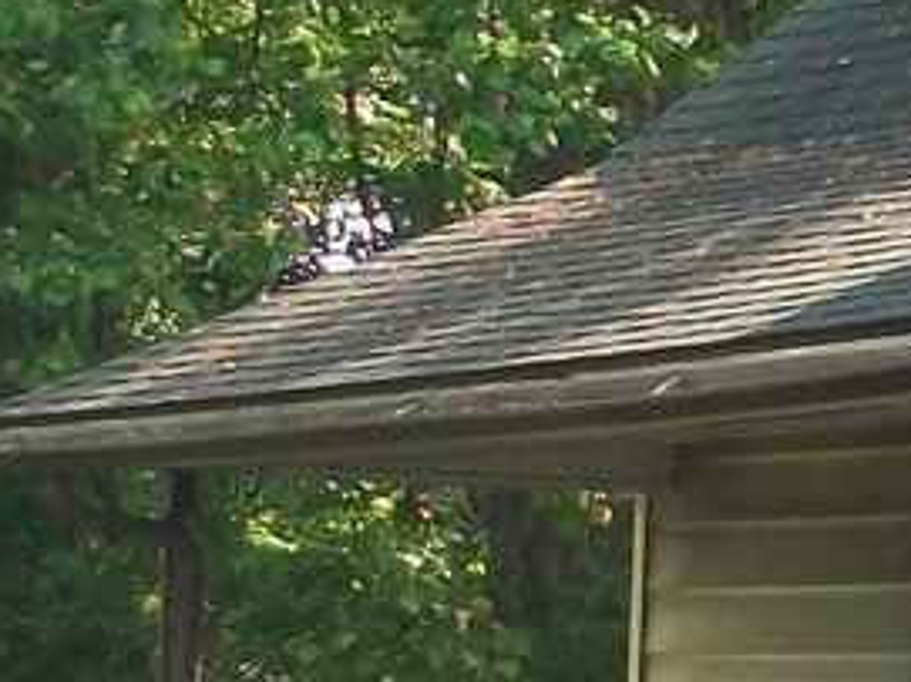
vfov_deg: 7.8
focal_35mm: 190
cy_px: 331
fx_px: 4998
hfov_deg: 10.0
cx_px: 1488
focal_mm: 5.7
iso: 80
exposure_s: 1/160
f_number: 2.8
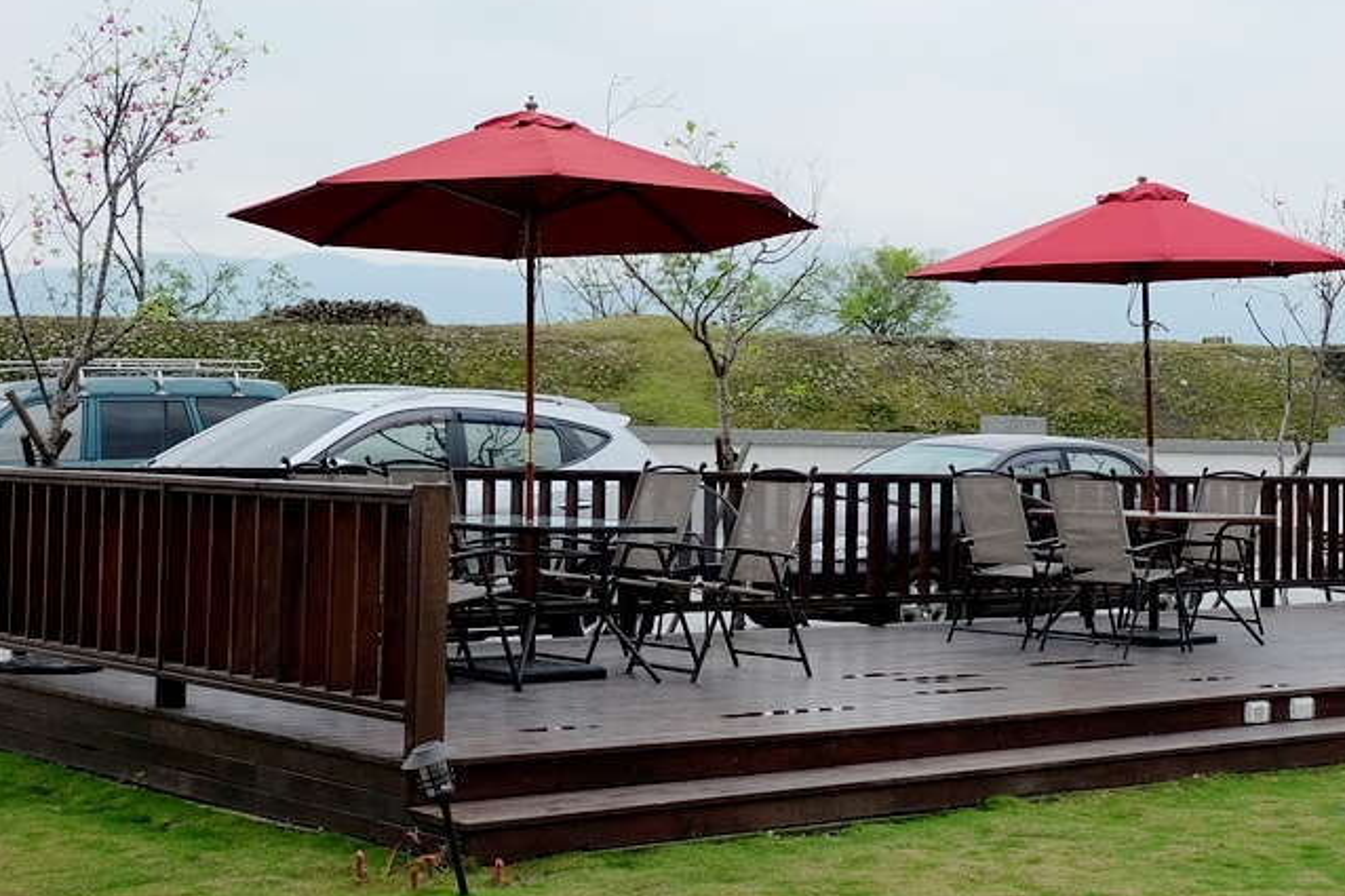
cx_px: 907
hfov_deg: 32.6
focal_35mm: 61
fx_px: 2278
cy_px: 406
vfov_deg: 22.2
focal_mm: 25.6
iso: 400
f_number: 4.5
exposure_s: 1/420
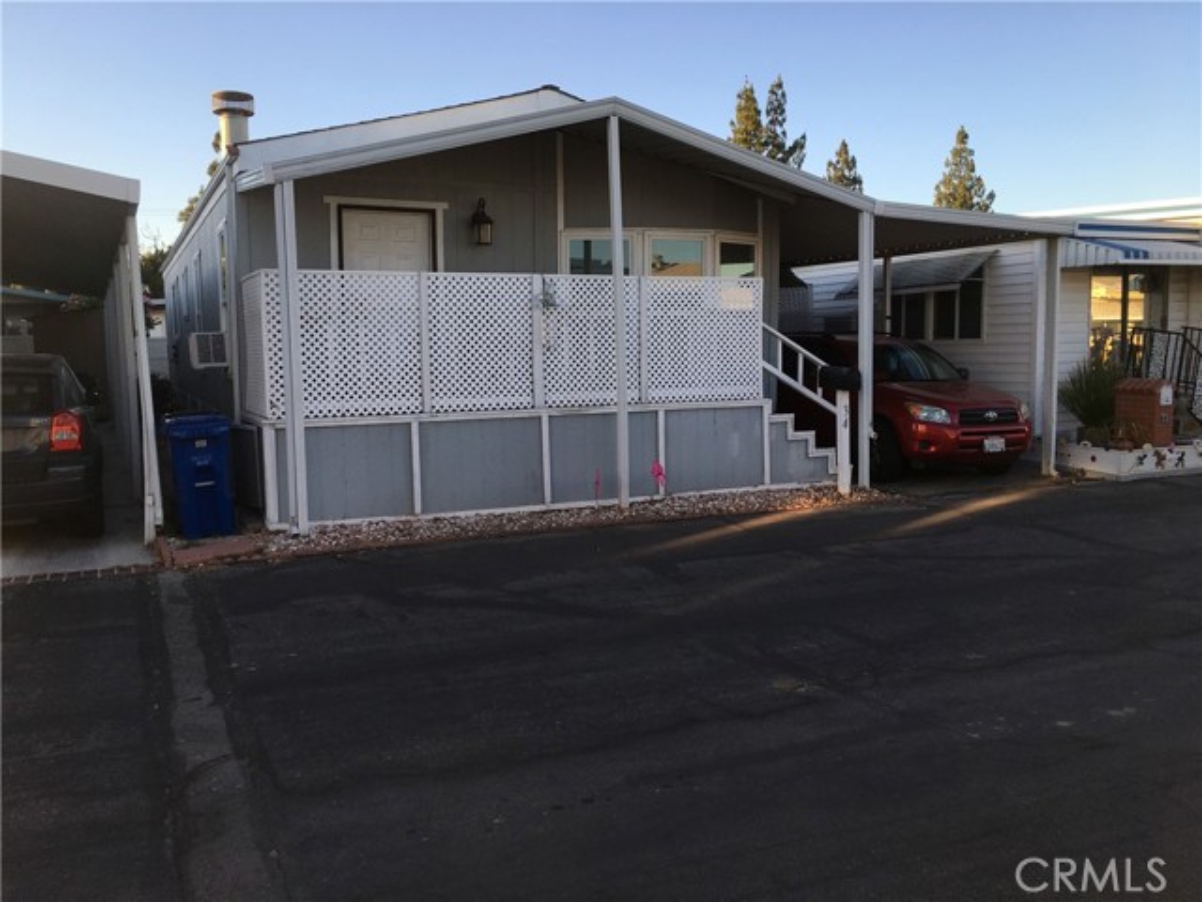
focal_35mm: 29
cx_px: 601
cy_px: 451
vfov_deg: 48.2
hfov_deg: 61.7
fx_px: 1007
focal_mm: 4.15
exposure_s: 1/313
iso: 25
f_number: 2.2
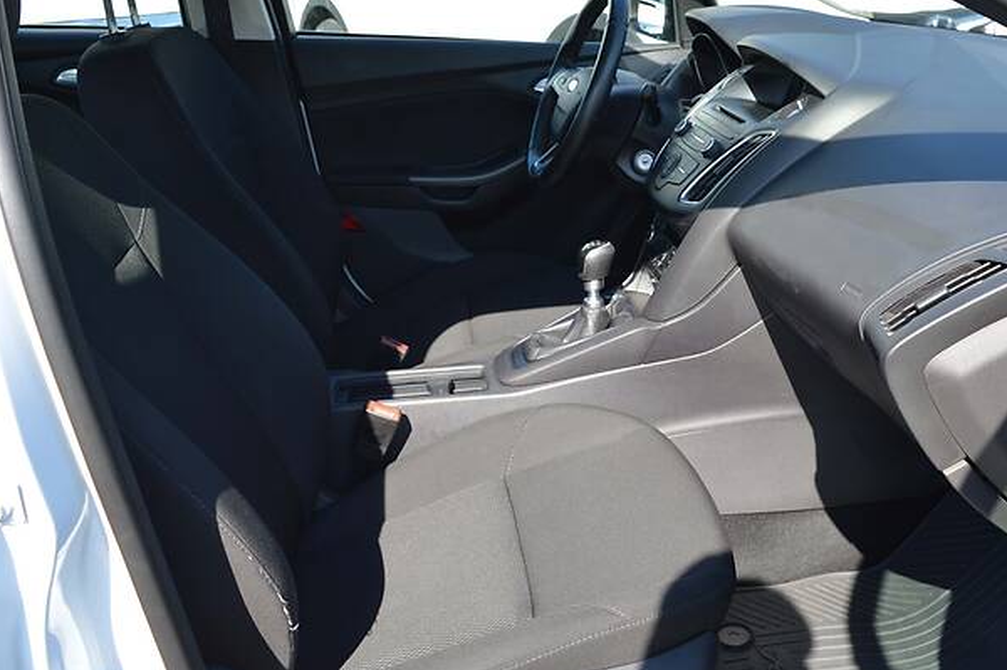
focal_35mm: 36
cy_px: 272
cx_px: 581
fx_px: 1006
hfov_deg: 53.0
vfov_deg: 36.7
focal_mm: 18
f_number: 5.6
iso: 110
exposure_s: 1/125
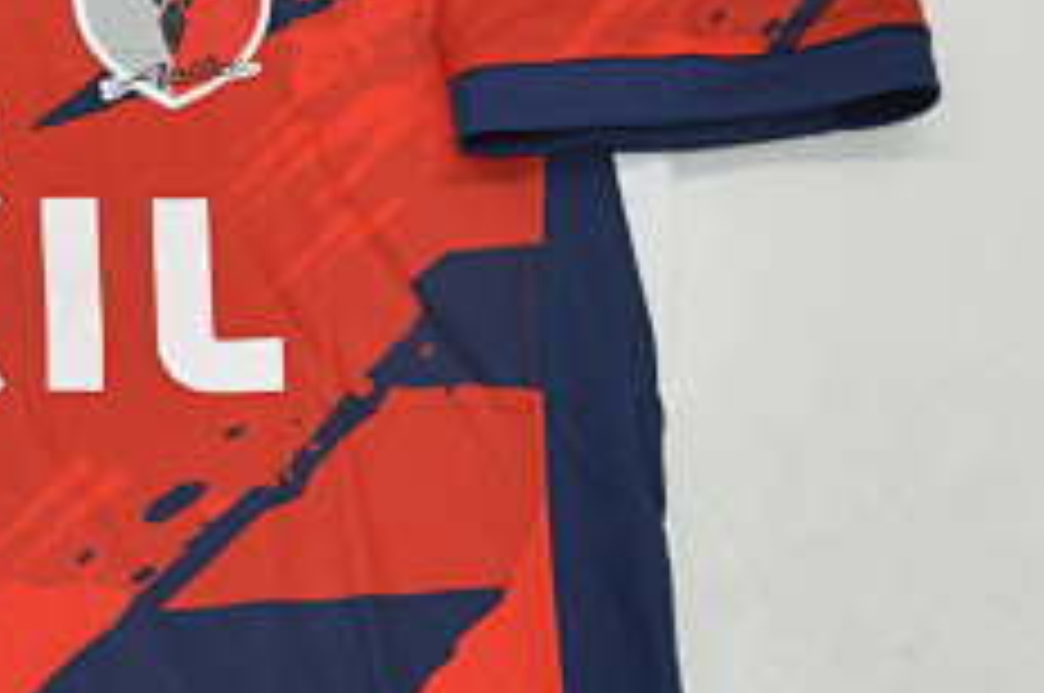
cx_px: -130
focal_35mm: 109
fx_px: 3149
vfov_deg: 12.5
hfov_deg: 18.1
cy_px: 495
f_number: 8
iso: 400
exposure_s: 1/200
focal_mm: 21
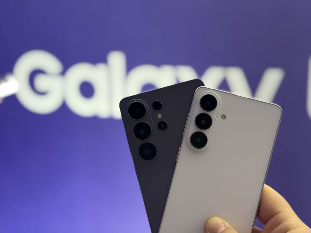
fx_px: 476
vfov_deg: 27.5
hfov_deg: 36.2
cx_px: 154
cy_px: 115
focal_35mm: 53
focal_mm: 5.96
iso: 125
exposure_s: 1/60
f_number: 1.6
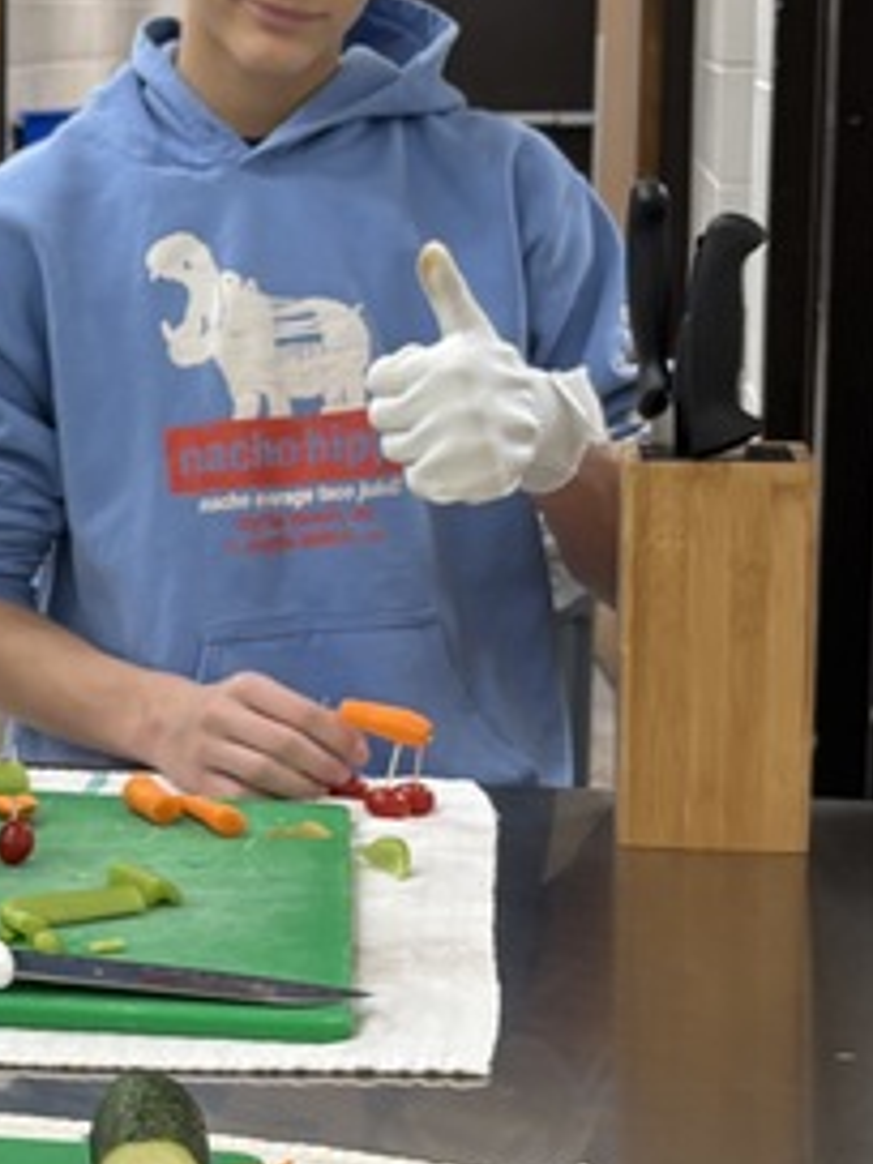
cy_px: 496
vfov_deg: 20.0
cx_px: -479
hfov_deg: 14.0
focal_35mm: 98
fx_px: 3295
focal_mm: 5.96
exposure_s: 1/60
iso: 100
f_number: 1.6
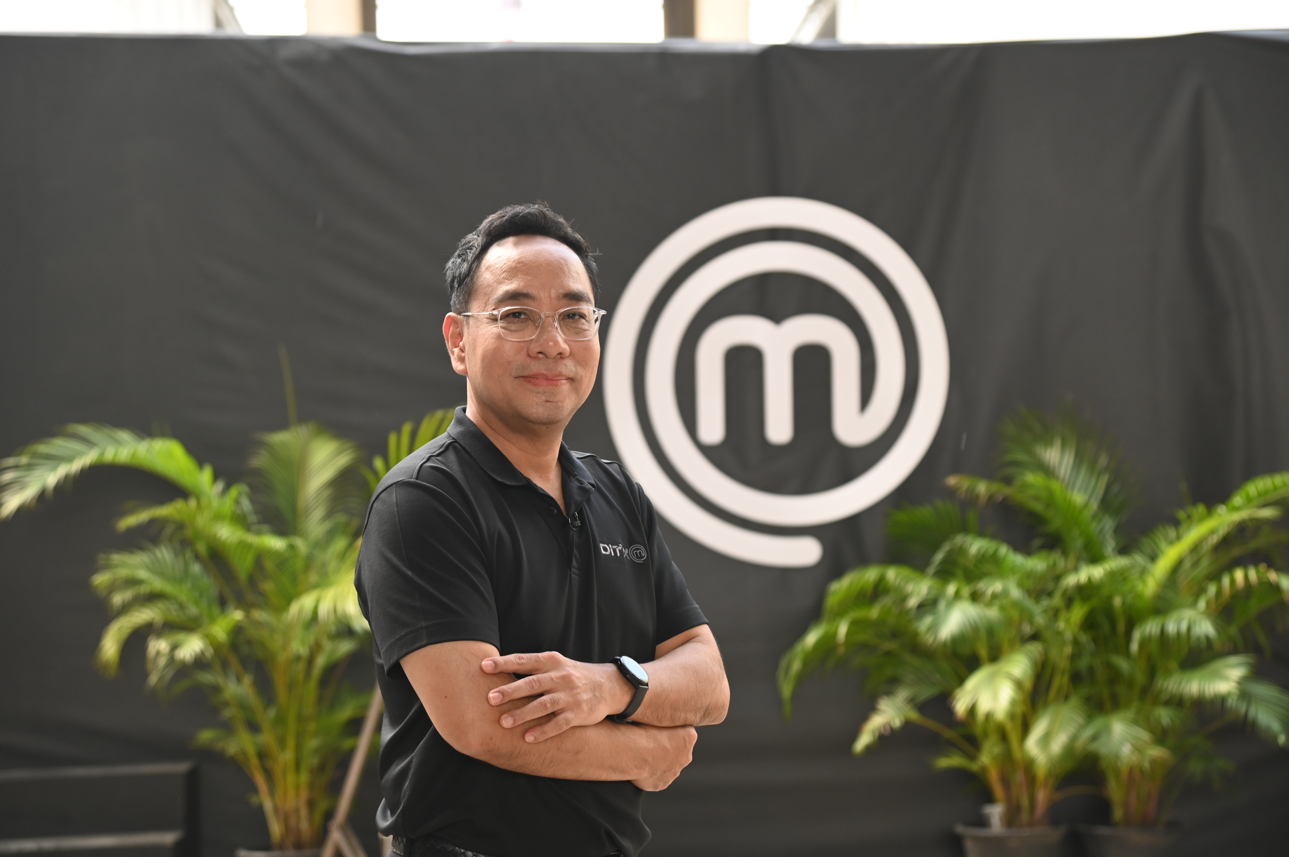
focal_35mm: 96
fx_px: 3435
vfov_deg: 14.2
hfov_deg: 21.3
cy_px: 411
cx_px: 665
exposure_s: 1/250
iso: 800
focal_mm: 92
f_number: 5
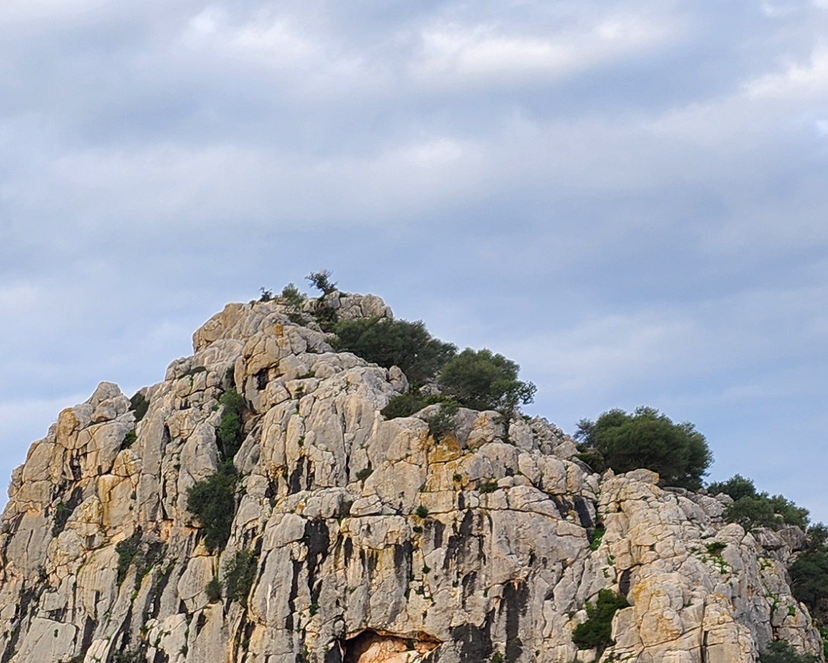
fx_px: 1961
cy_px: 907
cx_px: -357
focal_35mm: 80
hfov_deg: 20.8
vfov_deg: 17.7
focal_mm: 5.4
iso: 20
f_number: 1.8
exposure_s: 1/414
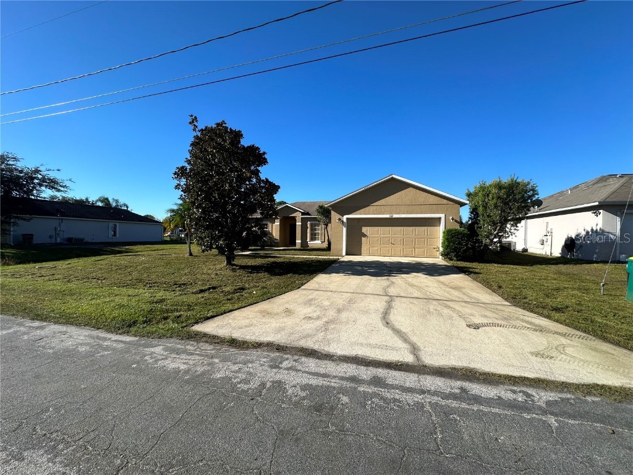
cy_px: 238
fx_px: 256
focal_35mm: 14
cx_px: 316
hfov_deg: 102.1
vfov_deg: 85.7
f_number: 2.2
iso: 50
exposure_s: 1/1667
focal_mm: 2.22
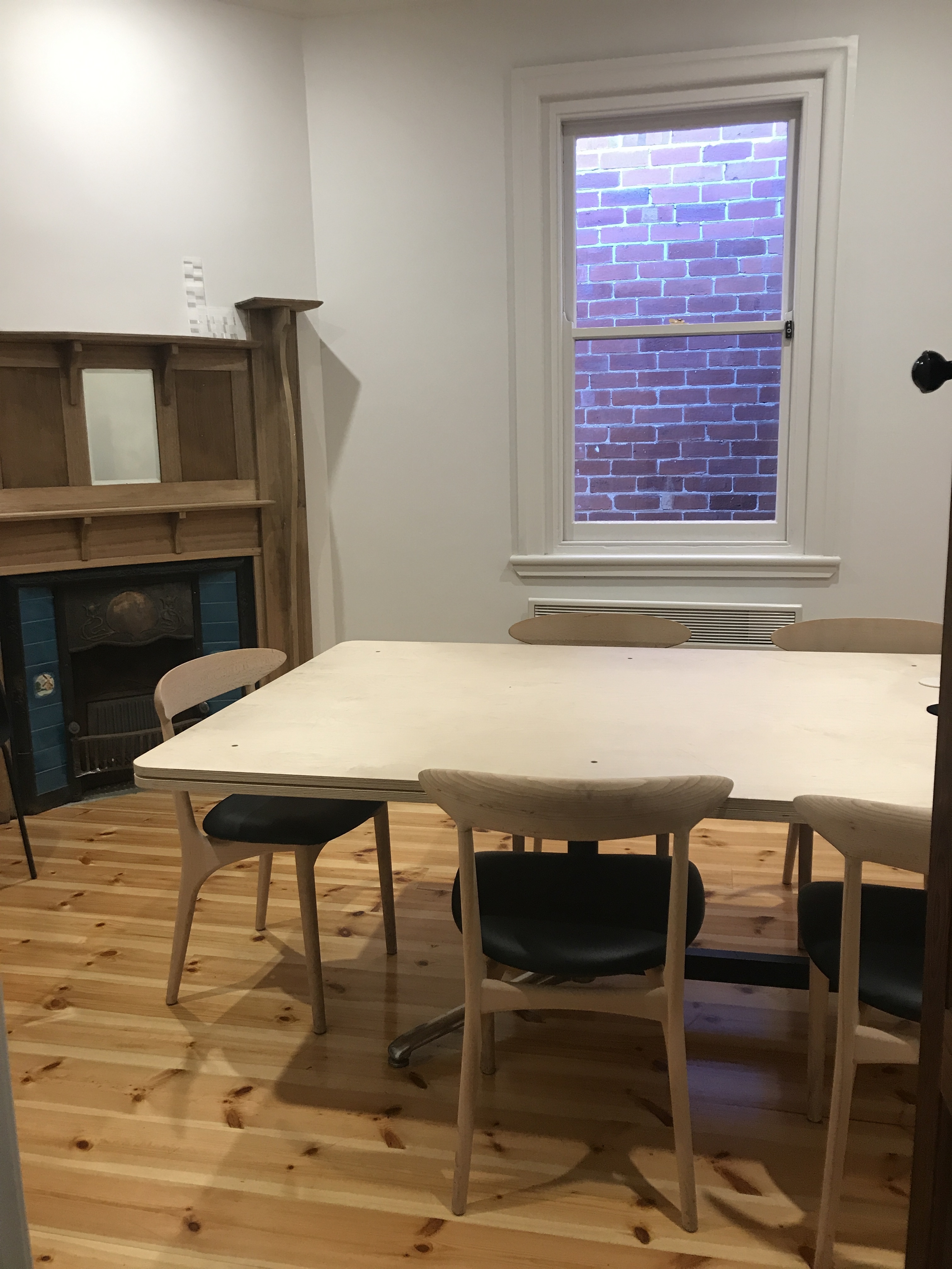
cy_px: 634
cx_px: 476
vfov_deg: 63.4
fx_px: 1027
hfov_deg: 49.7
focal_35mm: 28
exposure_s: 1/20
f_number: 1.8
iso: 40
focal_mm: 3.99
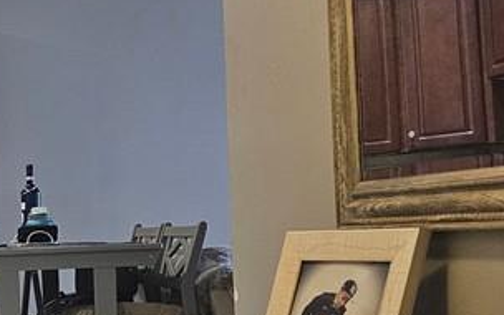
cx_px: -211
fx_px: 1126
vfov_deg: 15.8
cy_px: 274
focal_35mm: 82
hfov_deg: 21.8
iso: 640
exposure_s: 1/120
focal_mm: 6.3
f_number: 1.7
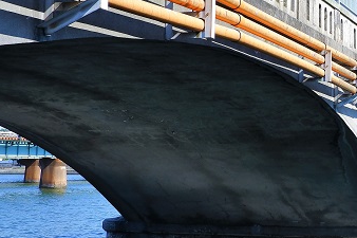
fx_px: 674
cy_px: 113
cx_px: 403
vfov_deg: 20.0
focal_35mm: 68
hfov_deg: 27.0
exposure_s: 1/480
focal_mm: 15
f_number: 5.6
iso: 200
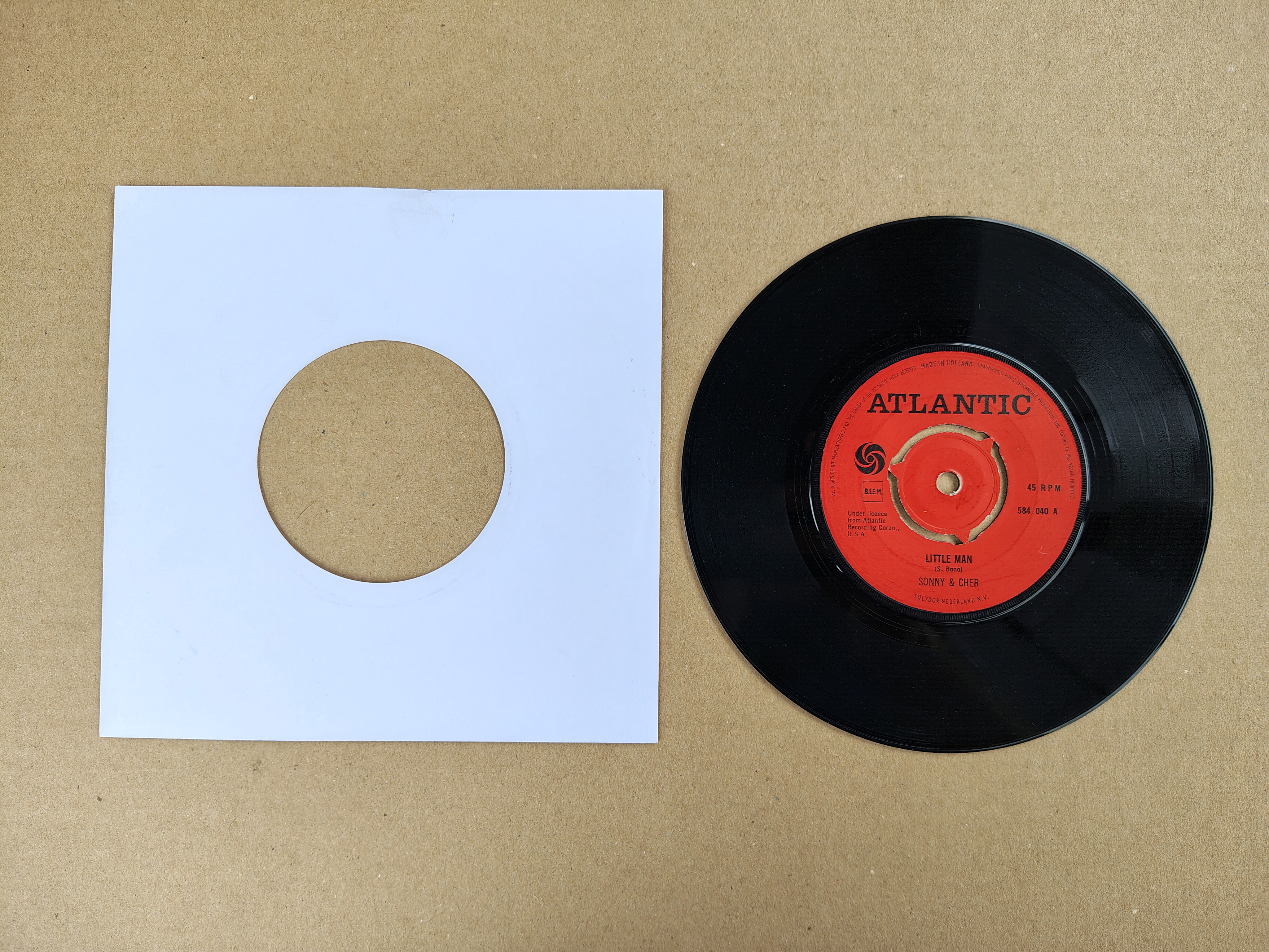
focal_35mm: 24
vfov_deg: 56.8
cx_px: 634
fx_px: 880
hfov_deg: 71.6
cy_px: 476
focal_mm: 5.56
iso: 100
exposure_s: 1/180
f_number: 1.8
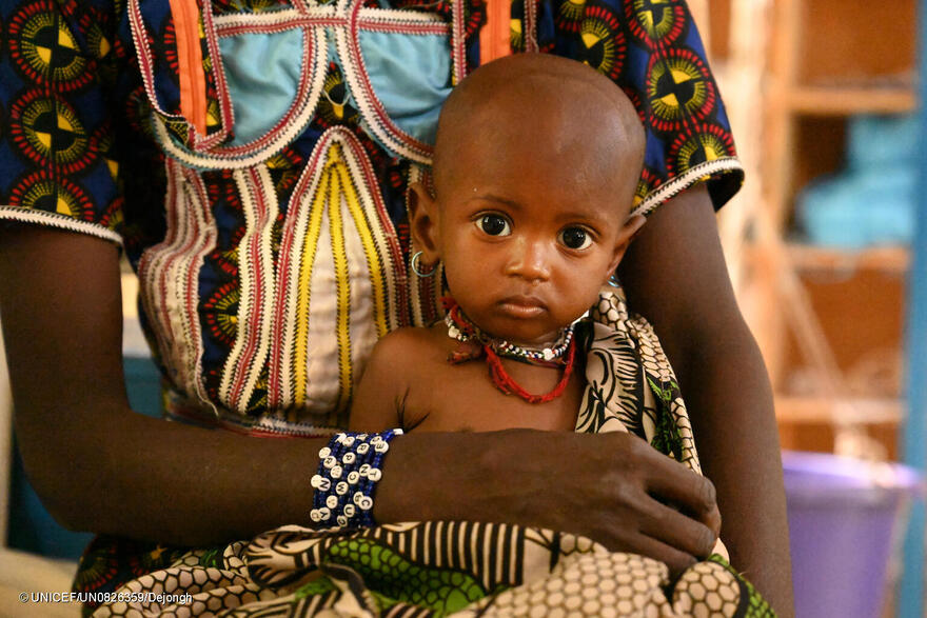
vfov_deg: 19.5
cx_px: 464
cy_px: 309
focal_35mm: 70
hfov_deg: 28.8
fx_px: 1803
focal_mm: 70
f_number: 4.5
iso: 25600
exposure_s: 1/160
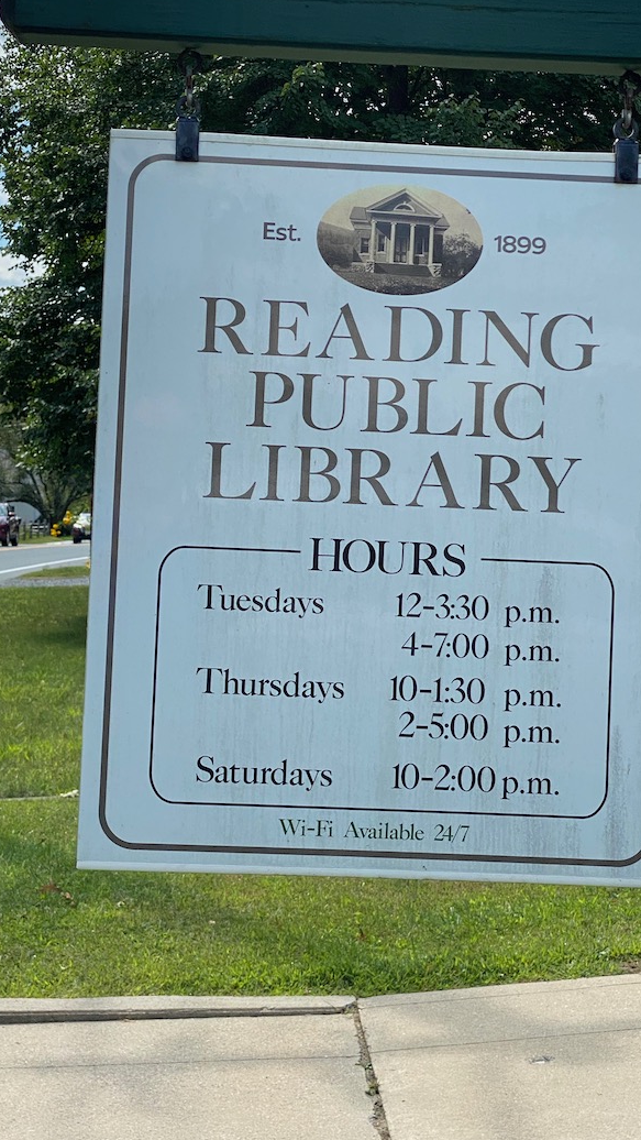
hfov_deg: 17.2
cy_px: 445
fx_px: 2114
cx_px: 349
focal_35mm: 70
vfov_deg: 30.1
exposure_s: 1/1453
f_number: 2
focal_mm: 6
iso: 20
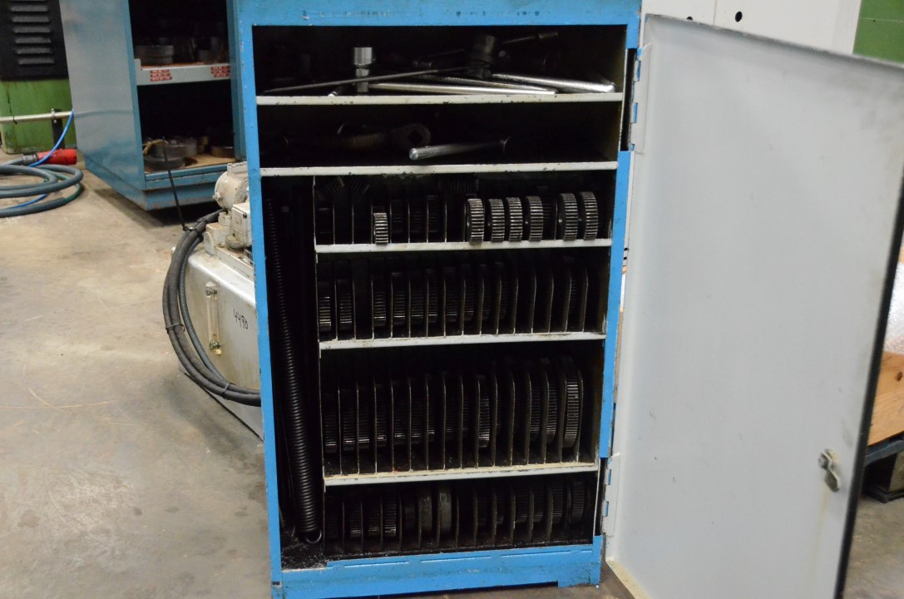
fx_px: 1090
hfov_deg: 45.0
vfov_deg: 30.7
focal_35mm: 44
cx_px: 452
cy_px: 300
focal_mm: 29
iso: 6400
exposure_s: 1/100
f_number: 5
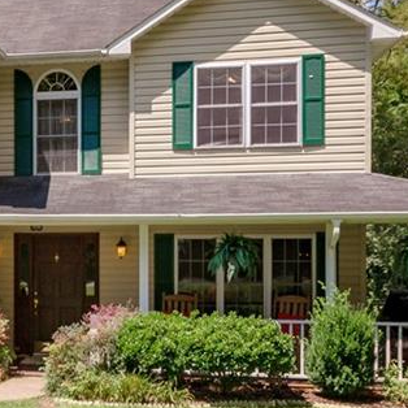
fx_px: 773
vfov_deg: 29.3
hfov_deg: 26.8
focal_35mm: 58
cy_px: 134
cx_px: -55
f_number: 7.1
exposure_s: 1/1000
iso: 200
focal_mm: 14
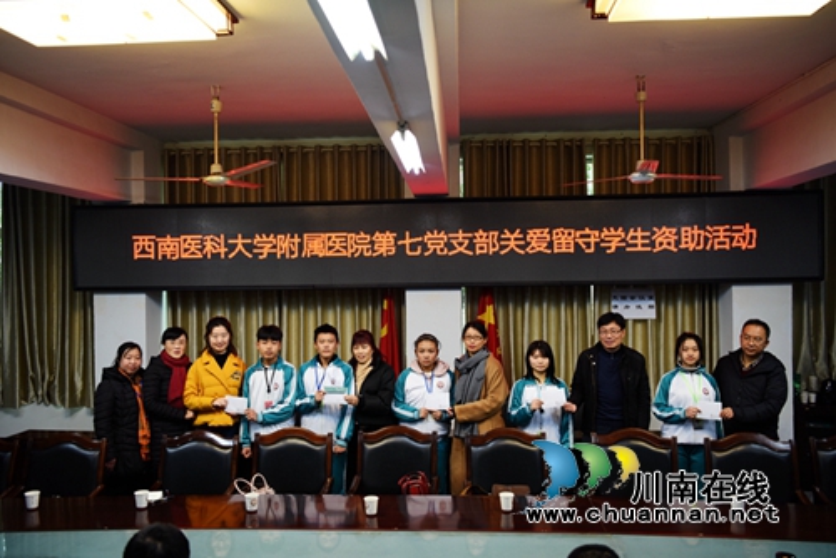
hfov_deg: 58.7
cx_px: 418
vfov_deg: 41.2
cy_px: 279
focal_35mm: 32
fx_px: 744
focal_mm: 32
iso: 320
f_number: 2.8
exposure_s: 1/30
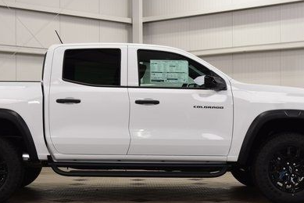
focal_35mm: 79
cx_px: 122
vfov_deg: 17.2
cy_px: 120
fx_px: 667
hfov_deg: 25.6
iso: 400
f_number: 7.1
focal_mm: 32
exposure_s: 1/30
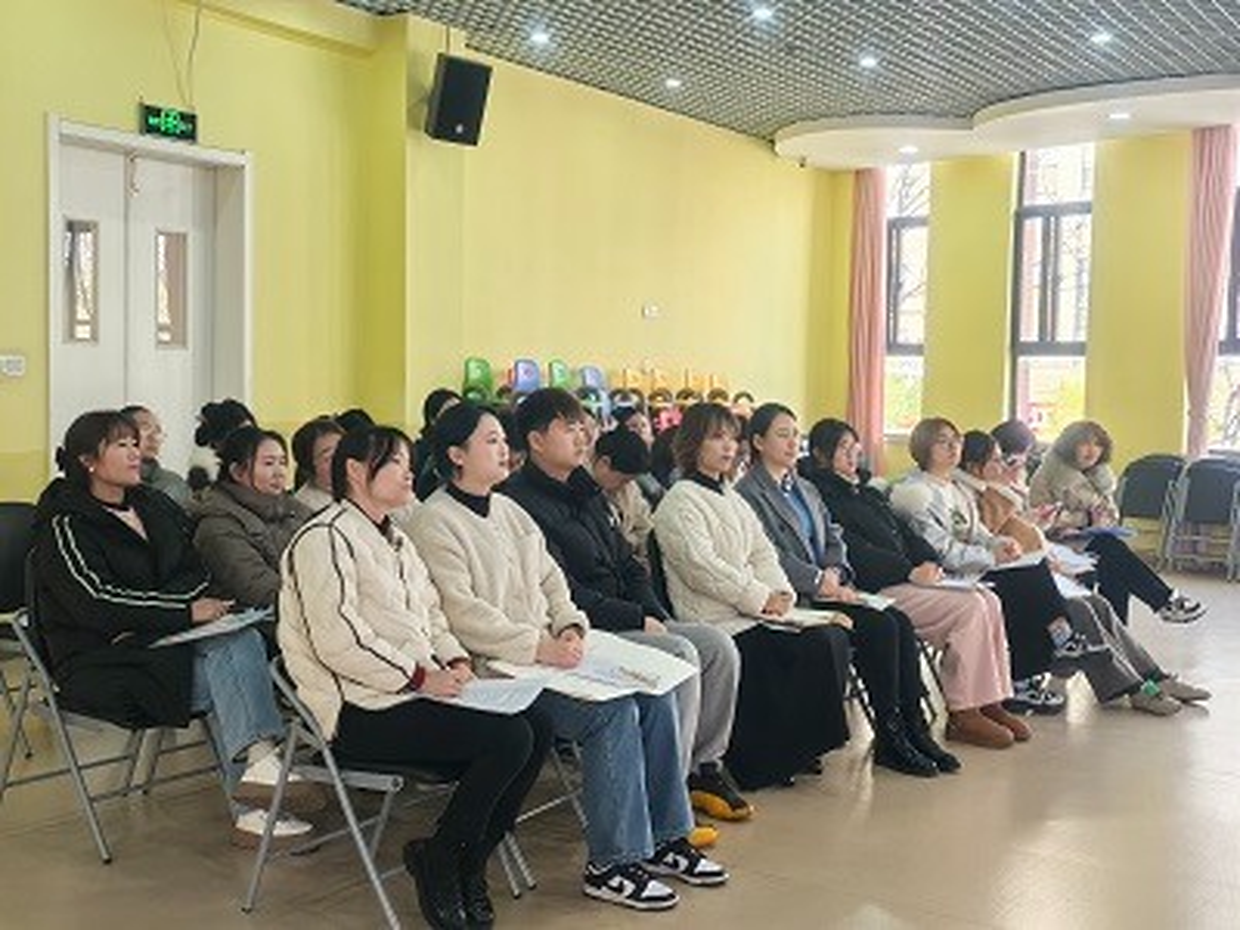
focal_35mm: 42
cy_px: 465
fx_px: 1505
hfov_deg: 44.8
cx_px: 620
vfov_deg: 34.3
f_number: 4
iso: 250
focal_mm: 5.75
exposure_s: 1/100
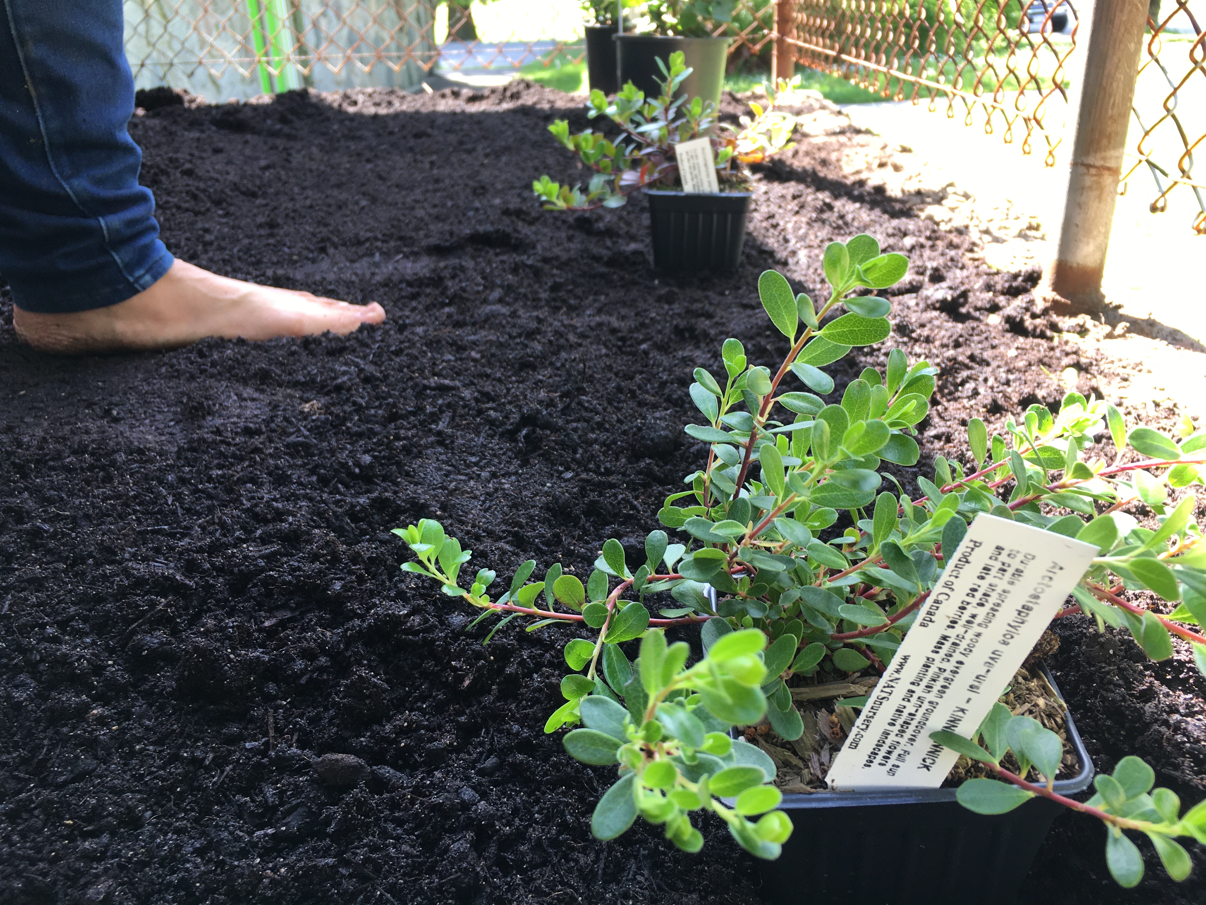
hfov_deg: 61.7
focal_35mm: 29
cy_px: 452
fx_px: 1010
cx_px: 603
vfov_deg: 48.2
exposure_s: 1/60
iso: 25
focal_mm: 4.15
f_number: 2.2
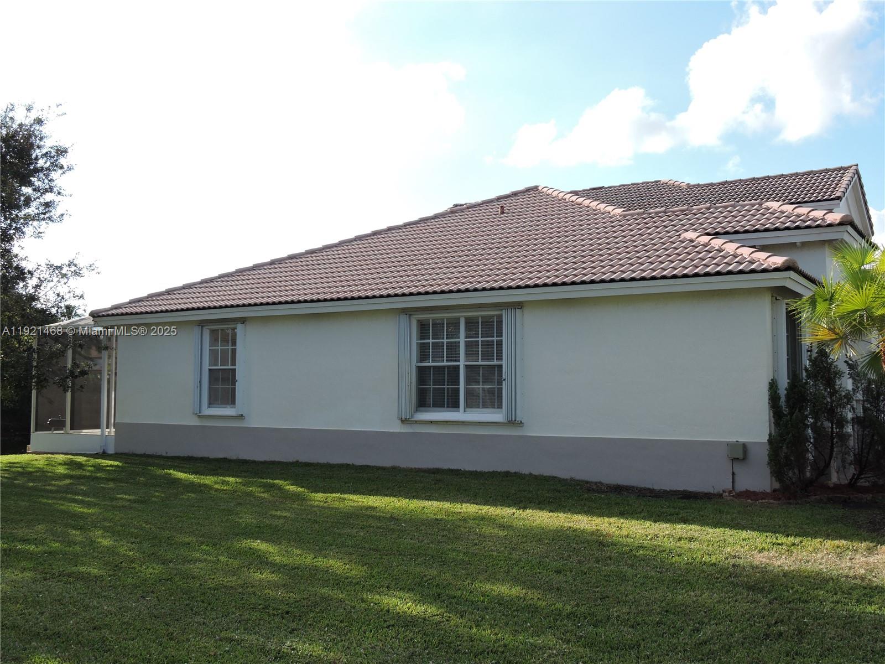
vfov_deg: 40.7
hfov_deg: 52.6
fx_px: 895
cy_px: 332
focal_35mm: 35
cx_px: 442
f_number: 3.8
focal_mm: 6.3
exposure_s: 1/500
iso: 100
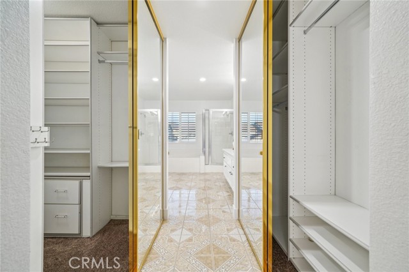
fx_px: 159
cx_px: 204
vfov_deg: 81.1
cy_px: 136
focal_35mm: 14
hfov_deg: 104.3
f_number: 8
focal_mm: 14
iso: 400
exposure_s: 1/25
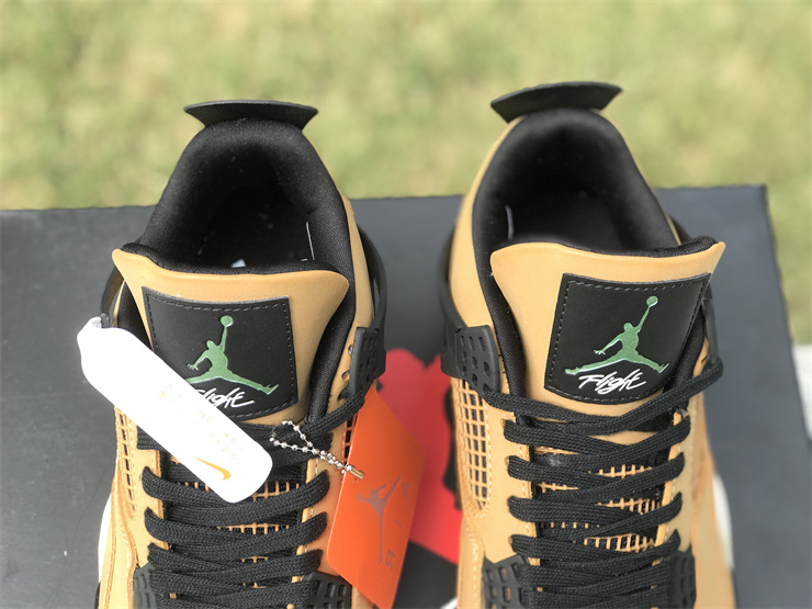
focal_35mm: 57
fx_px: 1337
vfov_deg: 25.7
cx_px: 406
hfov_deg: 33.8
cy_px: 304
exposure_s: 1/120
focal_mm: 6.6
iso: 20
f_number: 2.8
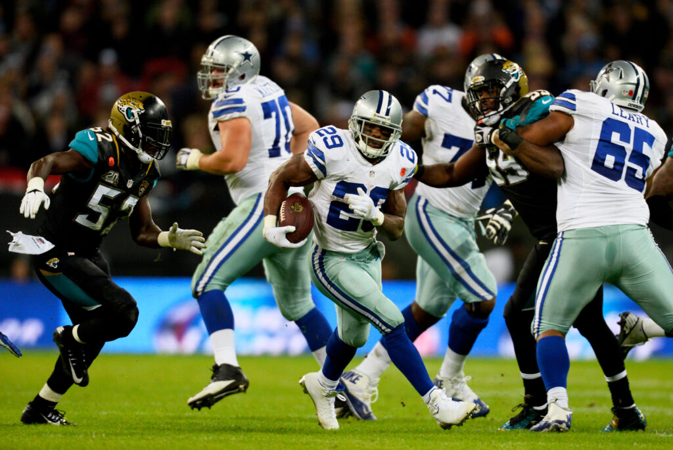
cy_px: 225
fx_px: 11223
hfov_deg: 3.4
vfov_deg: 2.3
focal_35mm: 600
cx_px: 336
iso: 2500
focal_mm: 600
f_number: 4
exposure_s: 1/1250
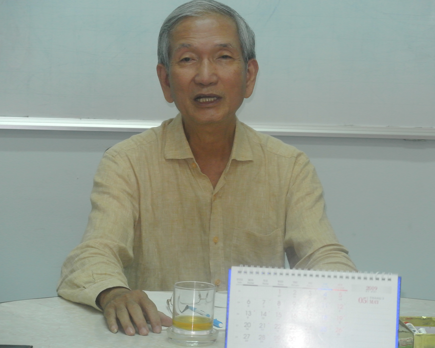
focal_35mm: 134
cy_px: 174
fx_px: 1725
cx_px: 234
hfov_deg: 14.4
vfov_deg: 11.5
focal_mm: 44.2
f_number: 4
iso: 1000
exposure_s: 1/60
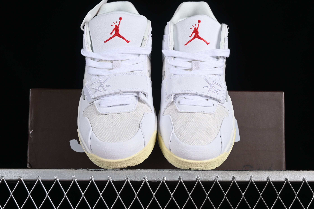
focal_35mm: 75
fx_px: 654
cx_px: 157
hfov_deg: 27.0
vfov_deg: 18.2
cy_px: 104
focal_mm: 50
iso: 160
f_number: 8
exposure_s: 1/100
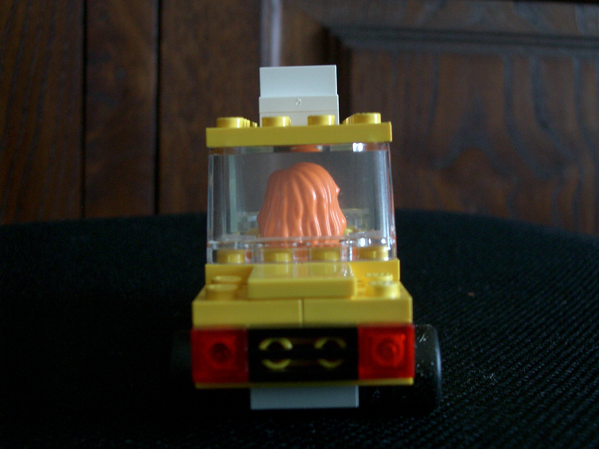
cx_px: 300
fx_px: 848
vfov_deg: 29.7
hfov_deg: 38.9
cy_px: 224
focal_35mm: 49
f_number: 3.1
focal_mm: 8.2
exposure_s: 1/8
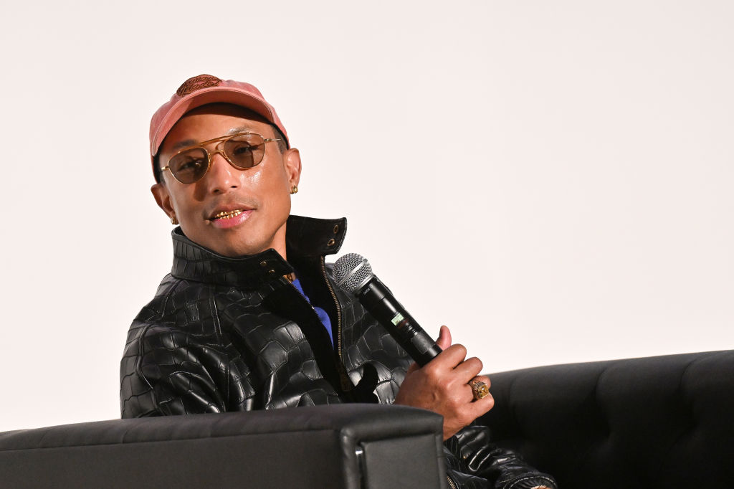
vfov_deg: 4.6
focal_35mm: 300
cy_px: 244
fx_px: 6114
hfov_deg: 6.9
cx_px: 367
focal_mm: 200
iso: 3200
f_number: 4.5
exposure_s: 1/60
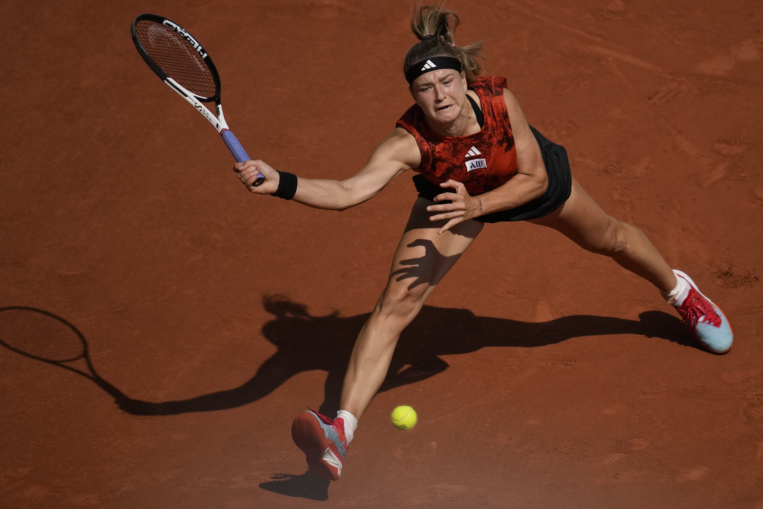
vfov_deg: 3.2
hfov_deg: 4.8
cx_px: 375
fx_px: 9028
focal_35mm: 426
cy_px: 241
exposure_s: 1/32000
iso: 800
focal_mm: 400
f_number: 2.8
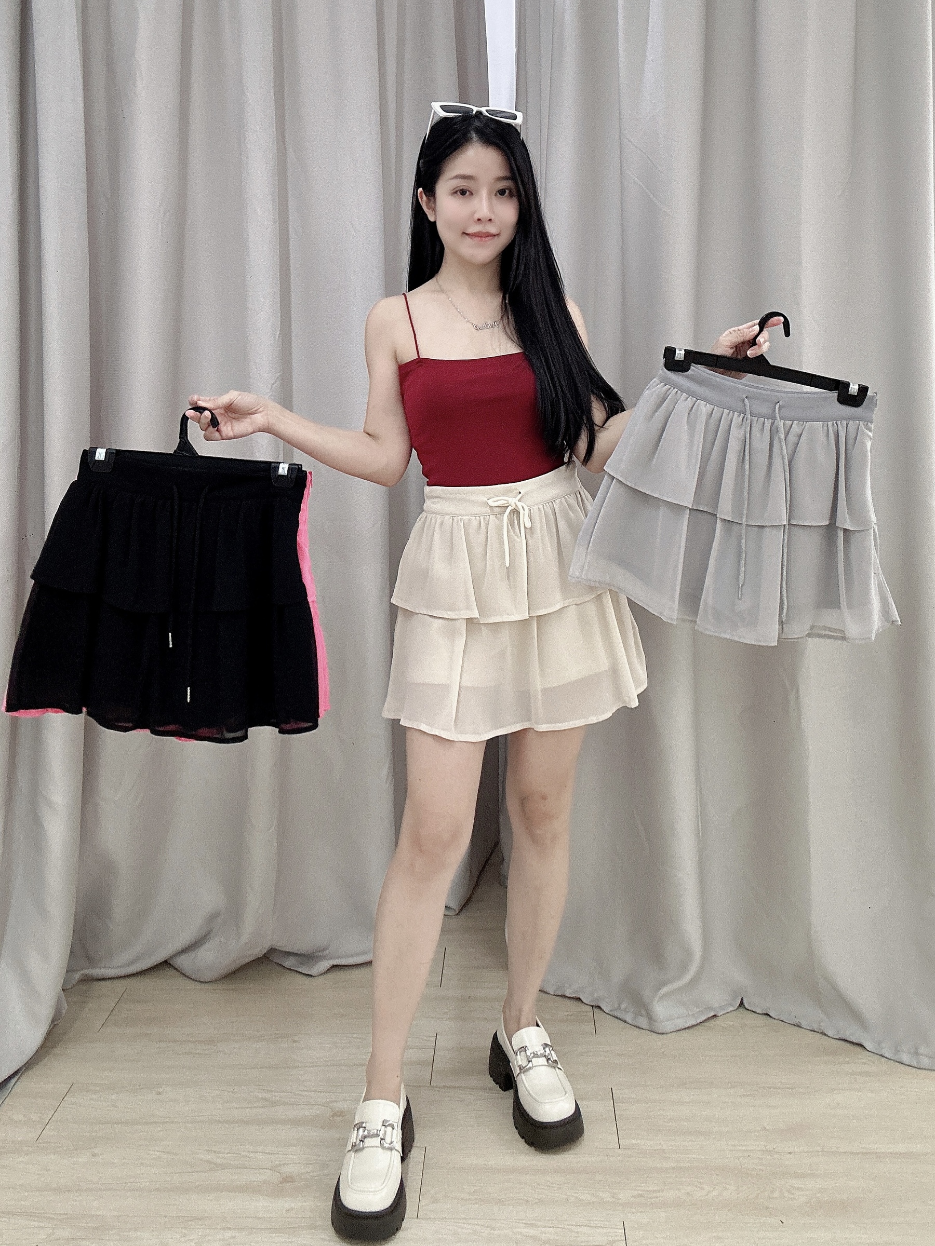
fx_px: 828
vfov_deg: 73.9
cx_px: 468
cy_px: 623
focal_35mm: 23
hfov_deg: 58.9
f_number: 1.9
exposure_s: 1/50
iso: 125
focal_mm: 2.69
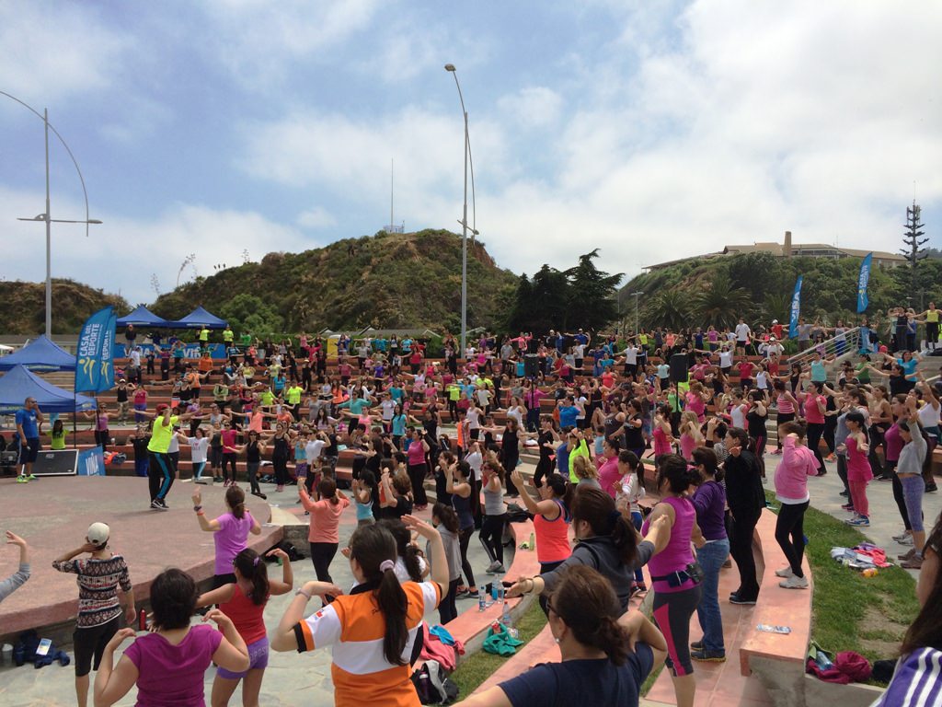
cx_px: 471
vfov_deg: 46.8
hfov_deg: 60.0
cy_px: 354
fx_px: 816
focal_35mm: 30
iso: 40
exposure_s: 1/3731
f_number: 2.2
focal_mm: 4.12
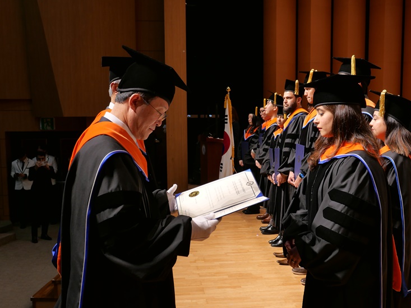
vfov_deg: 33.5
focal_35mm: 43
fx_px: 510
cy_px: 174
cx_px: 216
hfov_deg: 43.9
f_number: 2.8
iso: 200
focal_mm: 15.9
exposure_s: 1/125
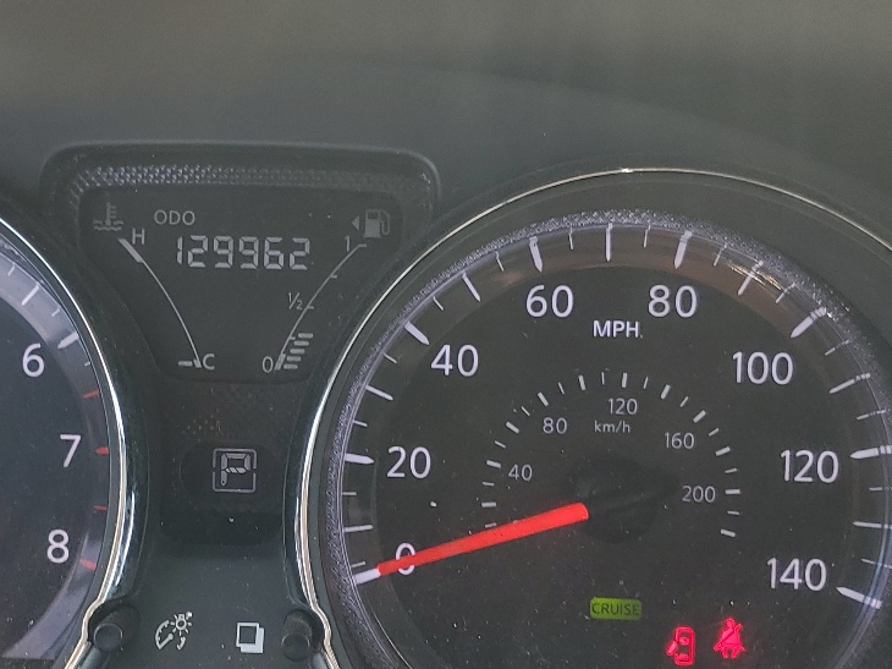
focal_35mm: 57
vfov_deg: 25.6
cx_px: 274
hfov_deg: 33.4
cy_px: 408
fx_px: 1468
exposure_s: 1/120
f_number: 1.5
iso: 51
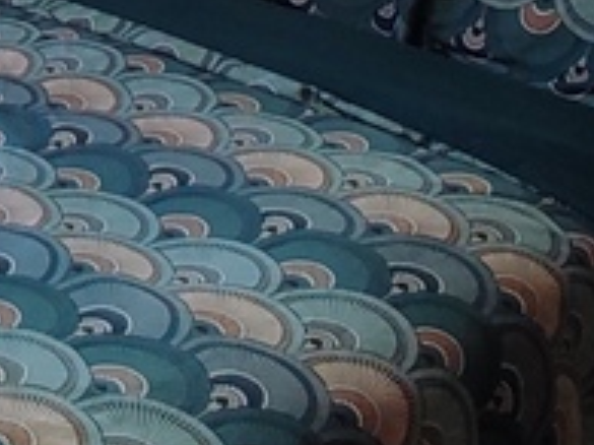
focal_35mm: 105
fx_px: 1801
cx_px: -244
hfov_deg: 17.2
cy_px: -302
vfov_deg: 13.0
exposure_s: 1/120
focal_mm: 1.65
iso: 50
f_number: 2.2
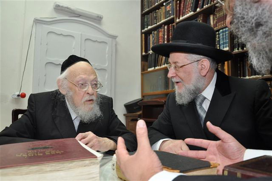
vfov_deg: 41.6
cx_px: 136
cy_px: 90
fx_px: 238
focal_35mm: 32
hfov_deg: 59.6
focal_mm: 21
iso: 640
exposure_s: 1/60
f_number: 5
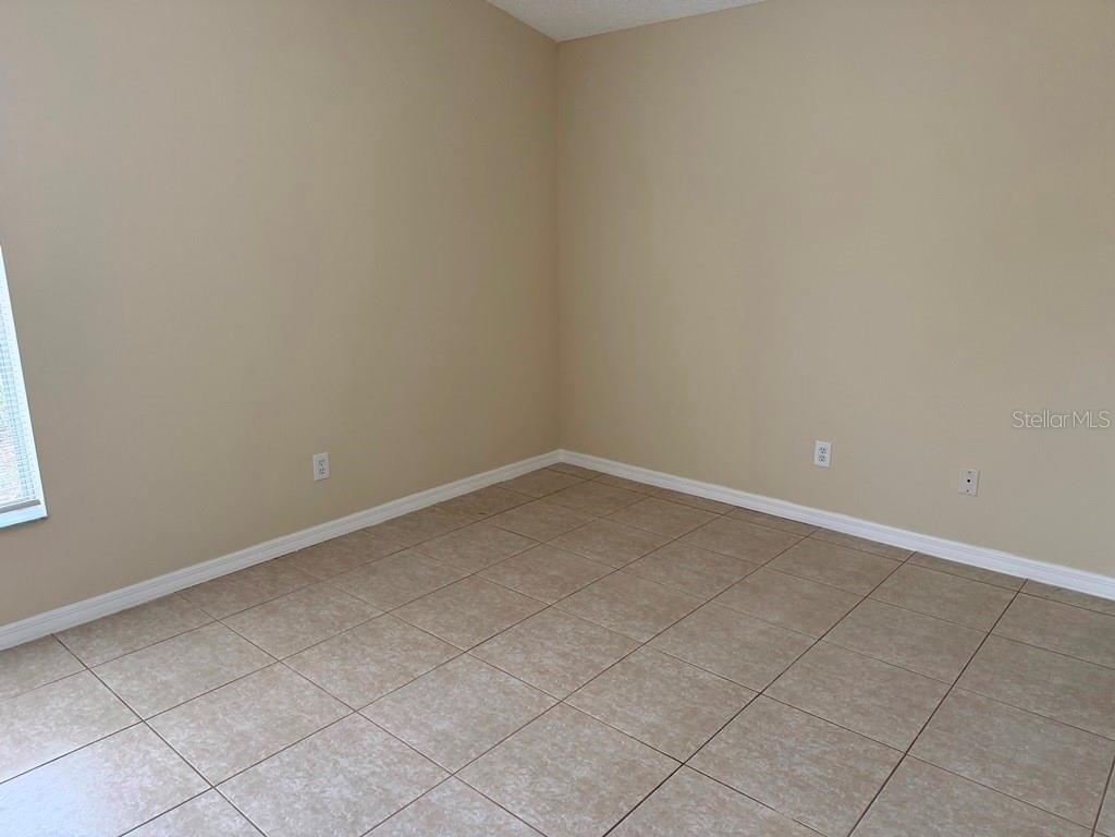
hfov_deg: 71.6
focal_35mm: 24
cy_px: 418
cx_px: 558
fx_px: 773
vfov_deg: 56.8
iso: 200
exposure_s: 1/111
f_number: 1.78
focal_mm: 6.76
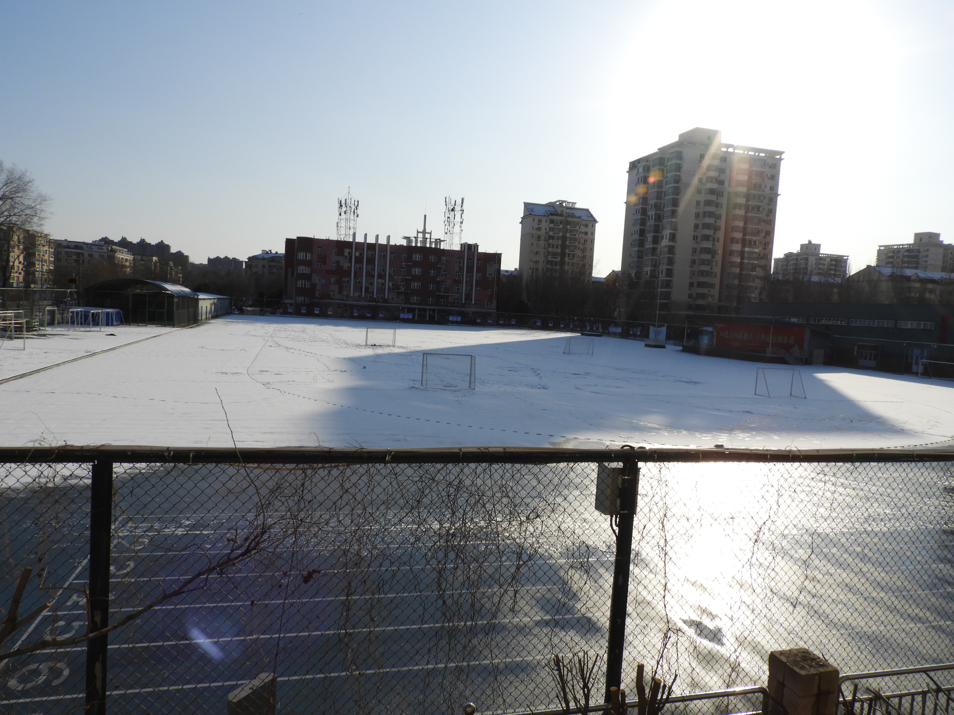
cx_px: 477
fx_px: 661
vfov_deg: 56.8
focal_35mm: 24
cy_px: 358
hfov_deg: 71.6
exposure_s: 1/1600
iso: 100
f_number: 4.8
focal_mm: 4.3
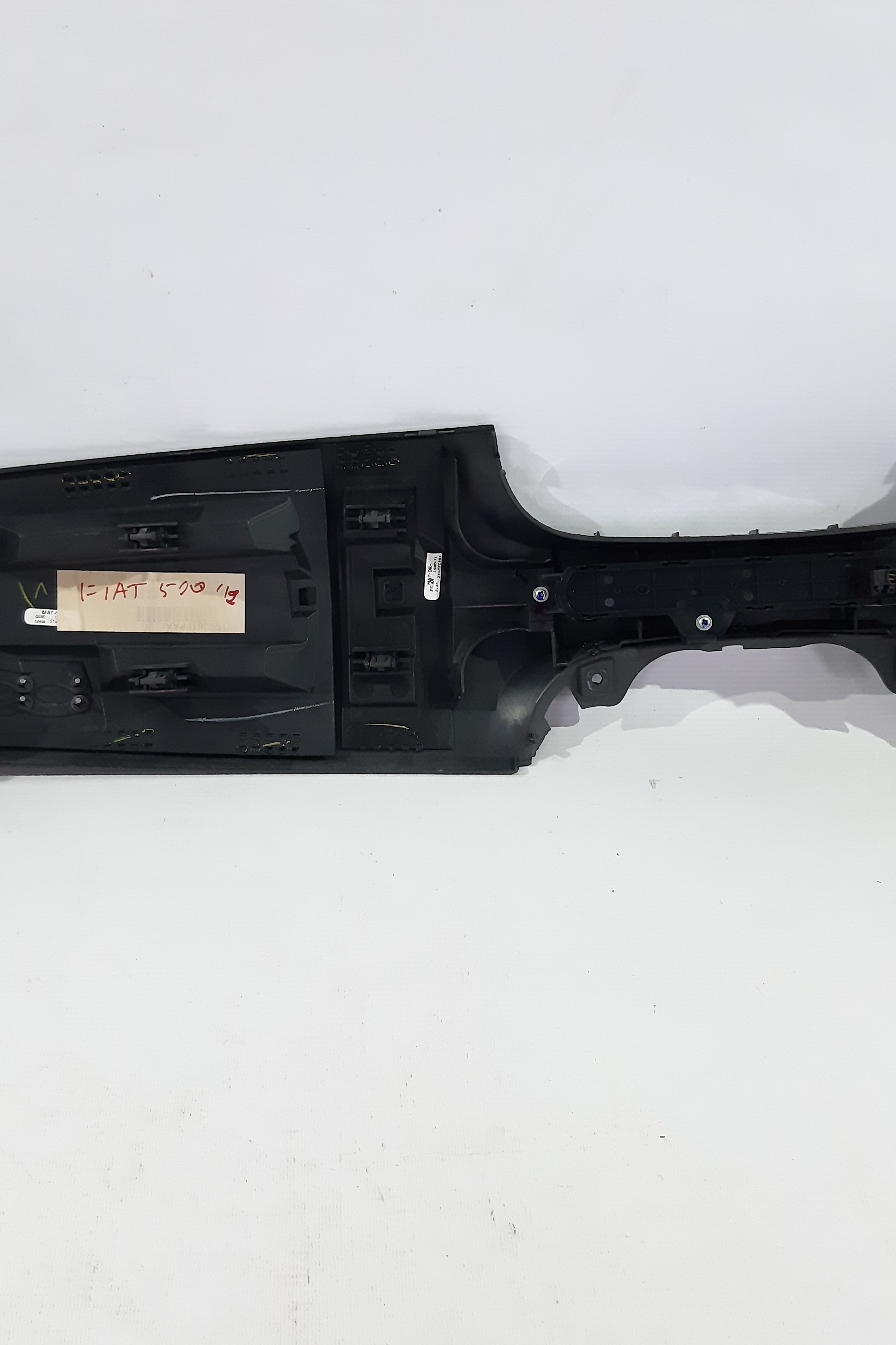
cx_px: 399
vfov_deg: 50.7
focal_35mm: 38
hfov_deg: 35.0
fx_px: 1419
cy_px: 663
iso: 200
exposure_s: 1/50
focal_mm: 3.93
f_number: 1.7
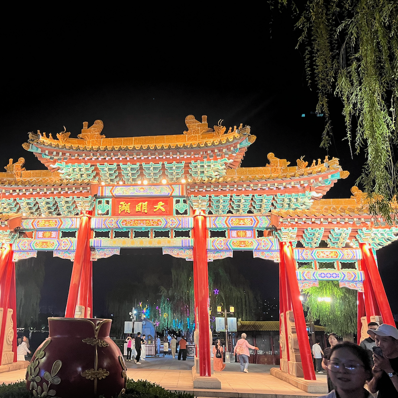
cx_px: 142
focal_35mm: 32
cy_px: 206
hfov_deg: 50.4
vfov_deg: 51.1
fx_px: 416
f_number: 1.6
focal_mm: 5.1
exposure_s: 1/50
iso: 100
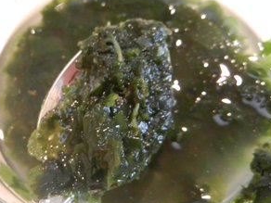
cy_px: 114
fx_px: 407
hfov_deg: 36.7
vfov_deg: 28.0
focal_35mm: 52
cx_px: 111
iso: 200
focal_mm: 6.9
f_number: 4
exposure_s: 1/3
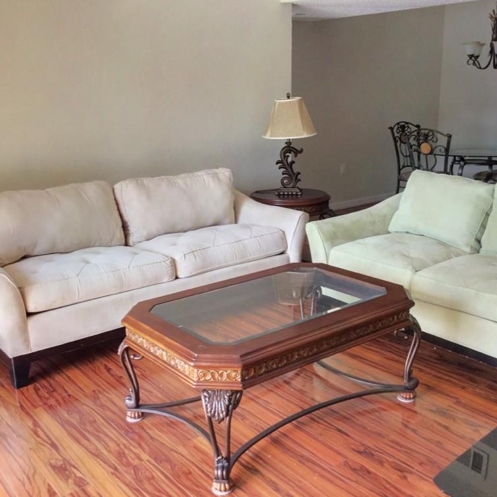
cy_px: 247
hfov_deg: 44.9
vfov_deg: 44.9
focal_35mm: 37
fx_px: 601
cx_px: 232
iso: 64
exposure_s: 1/30
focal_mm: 3.3
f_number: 2.4
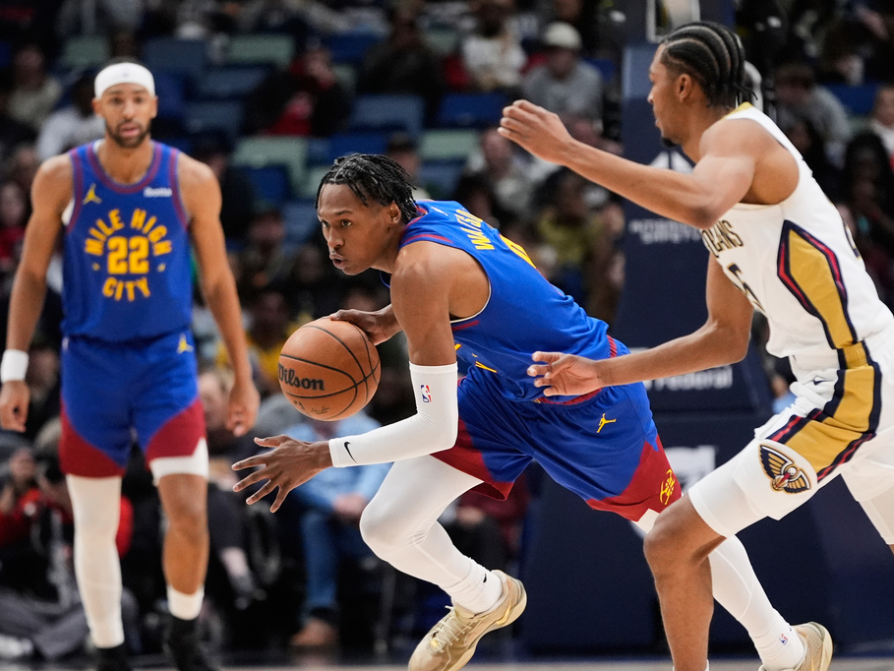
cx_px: 483
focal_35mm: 322
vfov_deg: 4.6
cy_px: 336
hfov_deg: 6.2
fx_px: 8317
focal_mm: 198
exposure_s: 1/2500
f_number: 2.8
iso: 4000
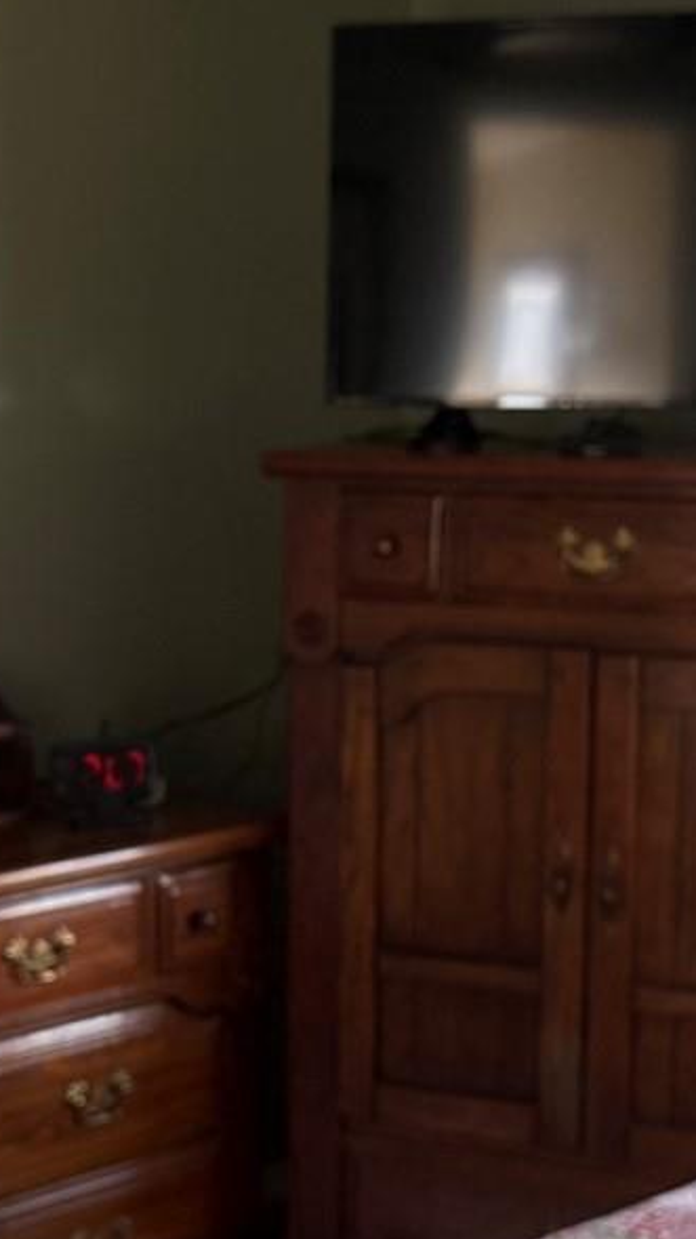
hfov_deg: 16.9
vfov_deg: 29.7
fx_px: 2331
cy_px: 736
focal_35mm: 71
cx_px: 170
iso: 200
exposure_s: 1/91
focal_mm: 6.76
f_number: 1.78
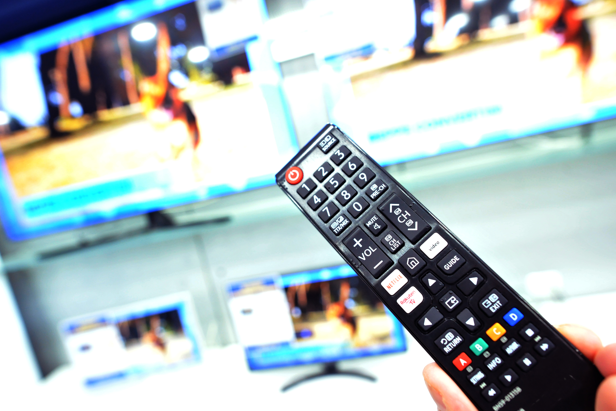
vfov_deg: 59.5
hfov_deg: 81.2
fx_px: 359
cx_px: 297
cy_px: 208
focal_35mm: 21
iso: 4000
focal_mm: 20
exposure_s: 1/60
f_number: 4
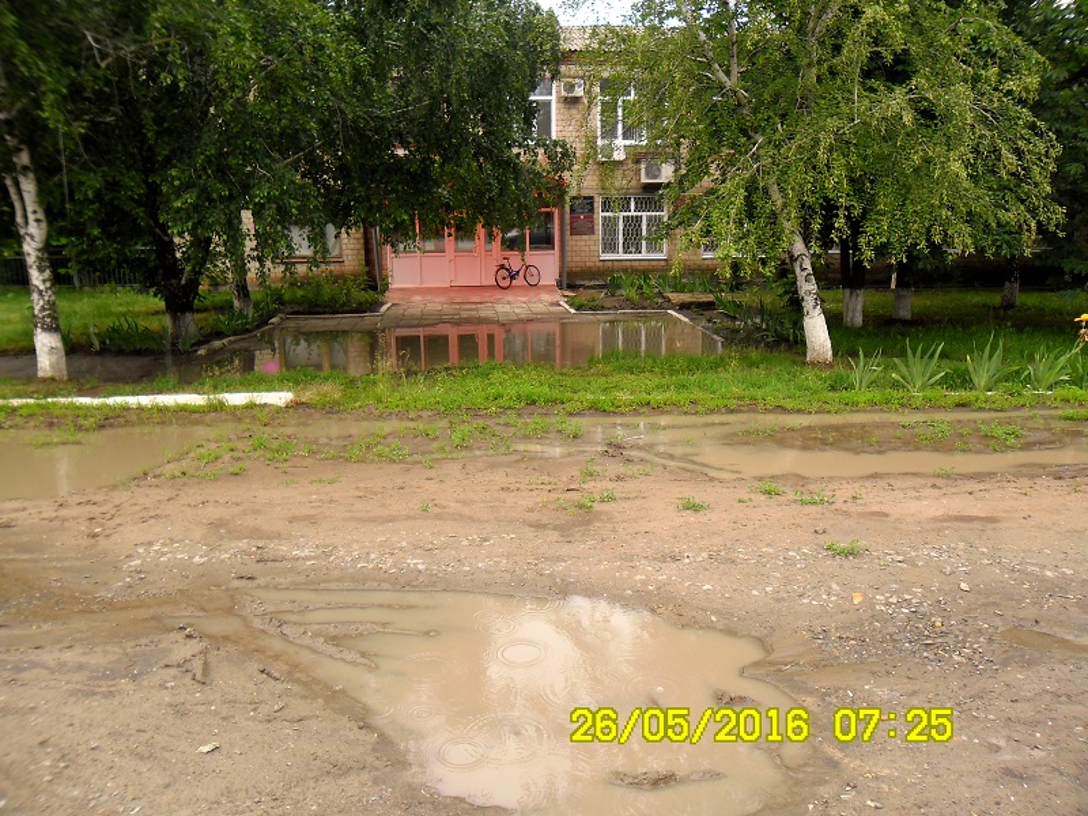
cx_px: 544
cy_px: 408
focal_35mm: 27
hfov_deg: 65.3
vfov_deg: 51.4
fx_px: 849
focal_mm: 4.9
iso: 80
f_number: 3.5
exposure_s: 1/173
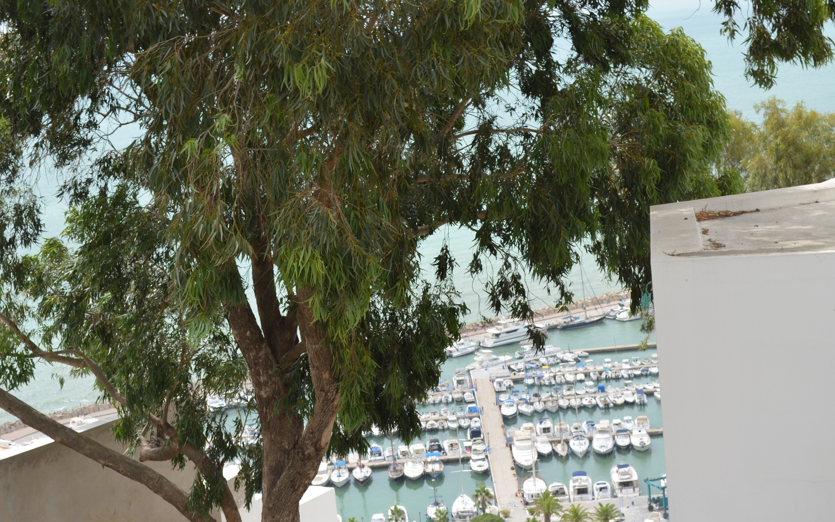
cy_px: 267
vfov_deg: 17.6
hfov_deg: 27.8
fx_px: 1684
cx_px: 420
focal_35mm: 74
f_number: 8
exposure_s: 1/250
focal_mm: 48
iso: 140
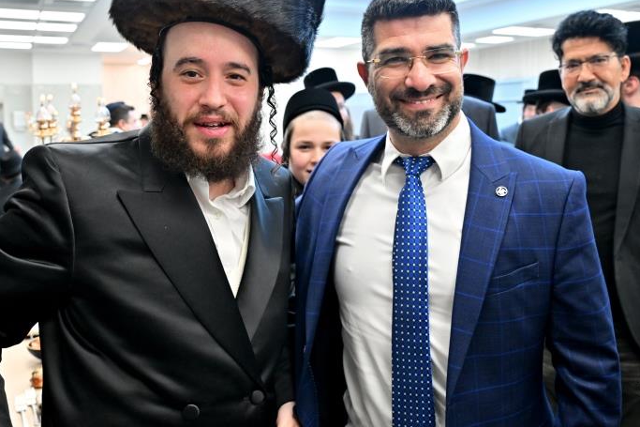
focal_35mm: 36
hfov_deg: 53.1
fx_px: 640
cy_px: 162
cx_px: 329
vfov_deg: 36.7
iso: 1000
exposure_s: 1/250
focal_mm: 24
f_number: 4
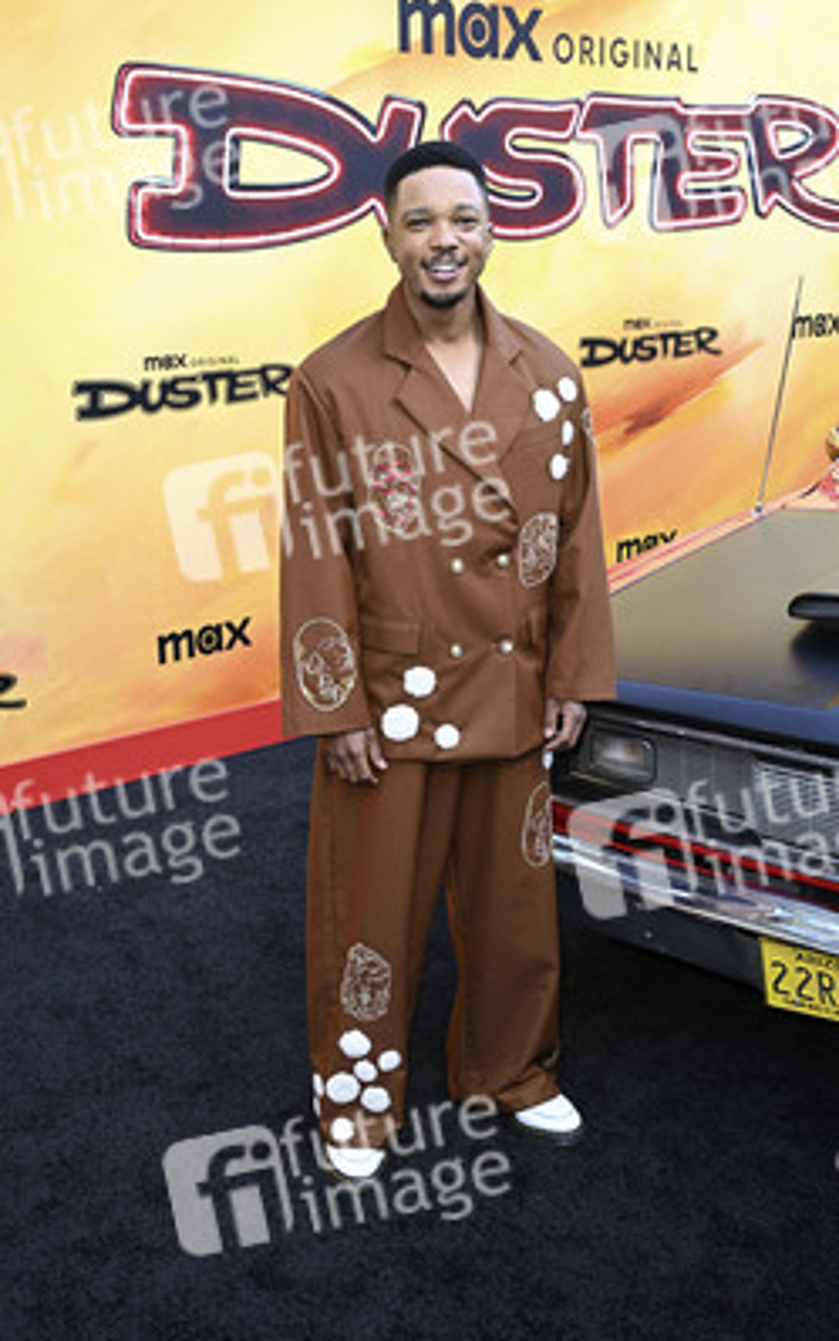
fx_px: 1535
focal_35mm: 42
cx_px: 435
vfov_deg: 47.2
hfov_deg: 30.6
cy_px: 670
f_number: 5.6
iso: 1250
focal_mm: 41
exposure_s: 1/200
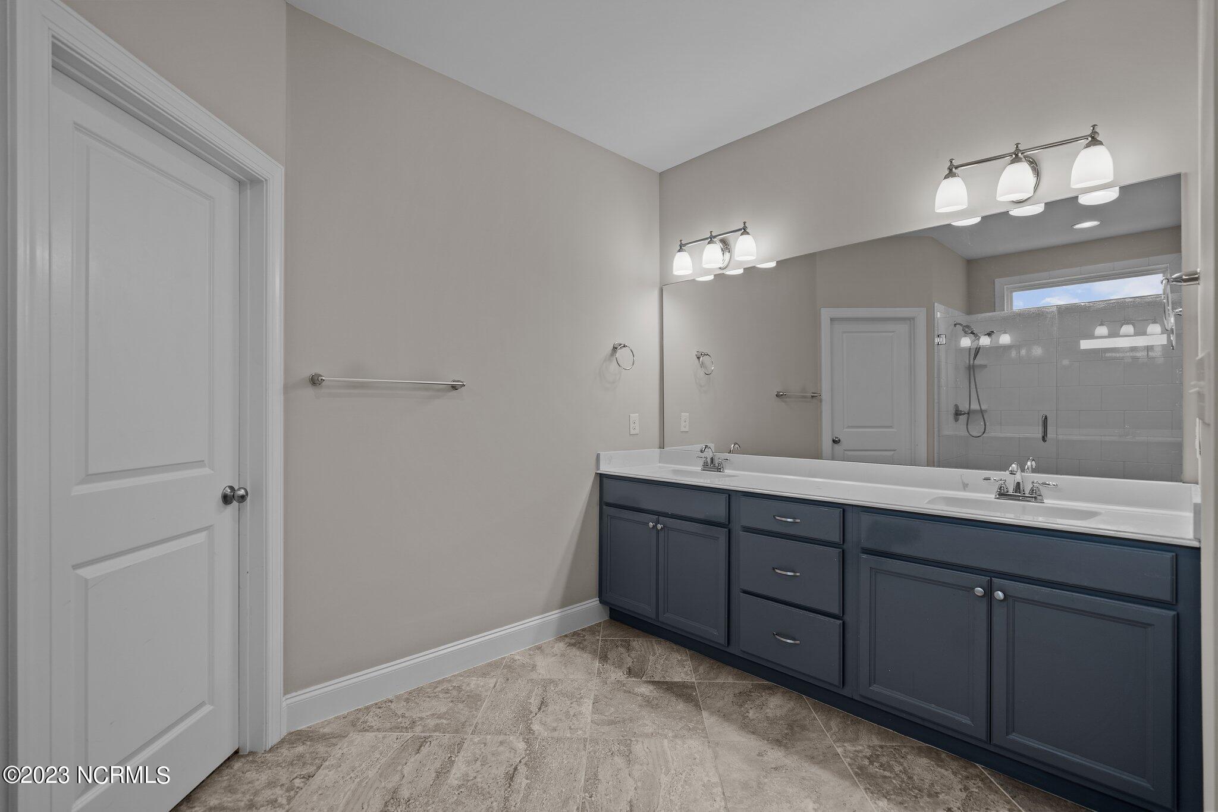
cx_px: 609
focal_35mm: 16
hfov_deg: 96.7
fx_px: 541
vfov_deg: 73.7
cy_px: 406
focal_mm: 16
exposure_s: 1/8
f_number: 4
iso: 250
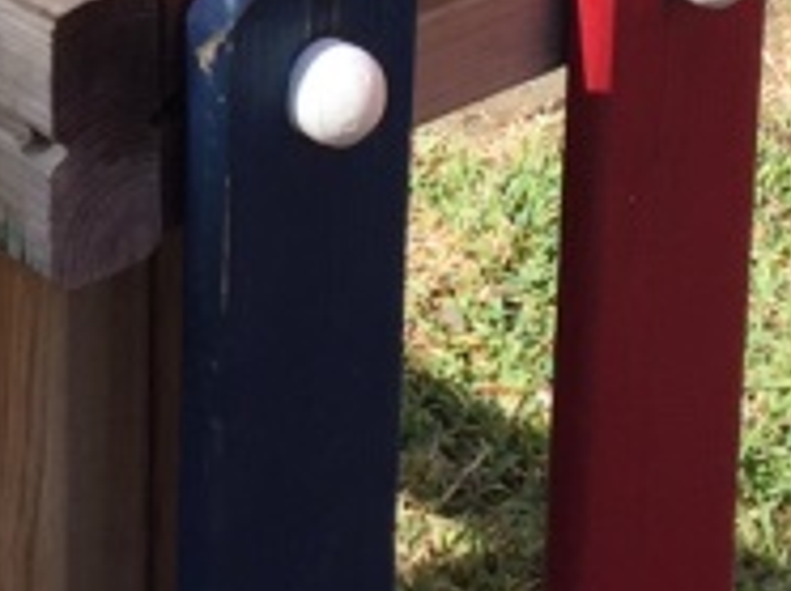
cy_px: -693
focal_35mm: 160
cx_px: -89
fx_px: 3651
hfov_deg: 12.2
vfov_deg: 8.6
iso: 32
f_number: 2.2
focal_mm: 4.15
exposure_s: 1/989
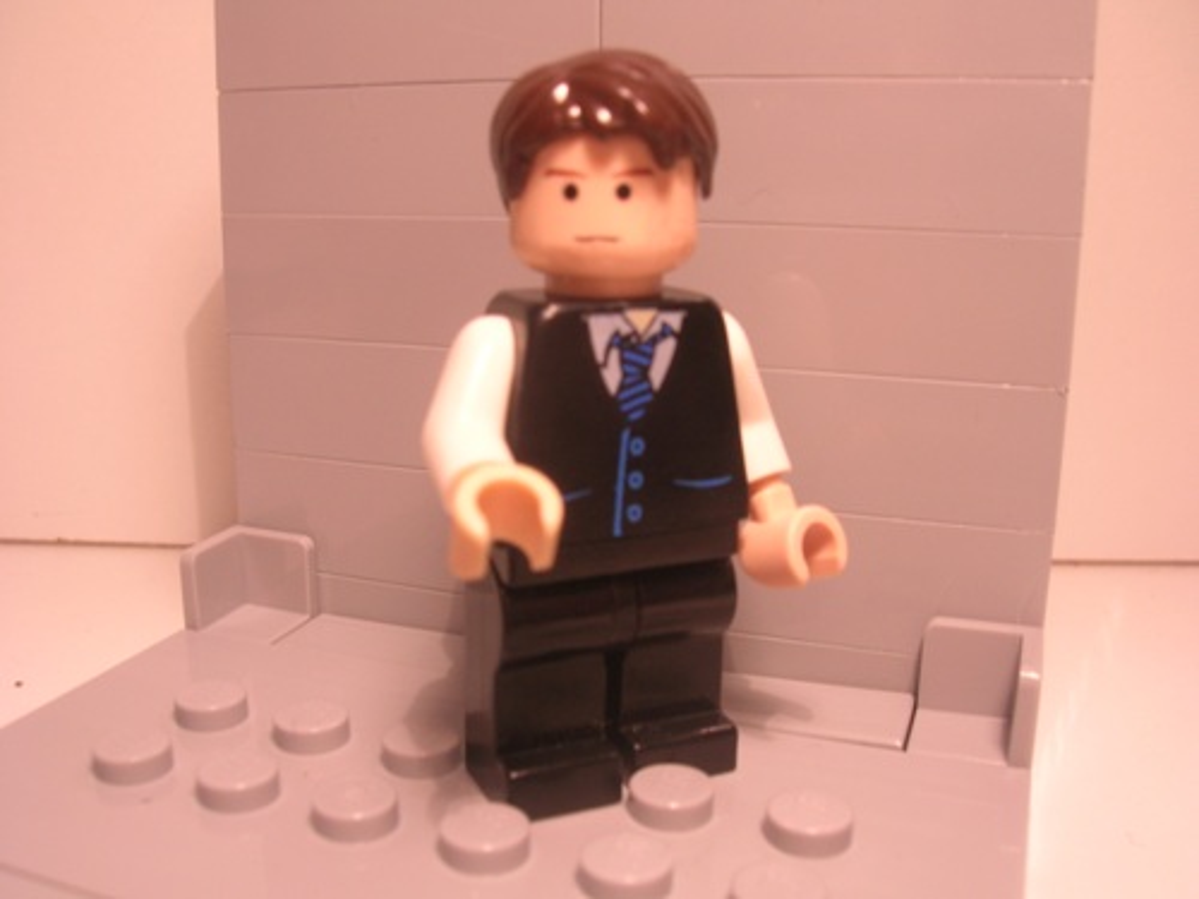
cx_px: 600
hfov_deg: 54.0
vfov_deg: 41.8
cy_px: 450
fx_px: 1178
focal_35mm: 34
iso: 50
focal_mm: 5.7
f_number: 4.9
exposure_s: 1/21.1
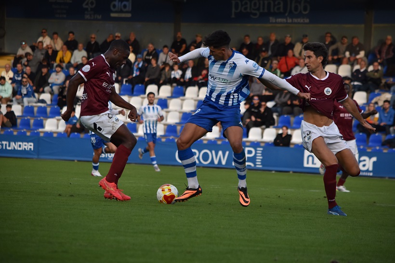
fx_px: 2303
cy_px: 132
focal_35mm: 210
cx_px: 198
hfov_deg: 9.8
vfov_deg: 6.5
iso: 800
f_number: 4.8
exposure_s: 1/1250
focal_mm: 140
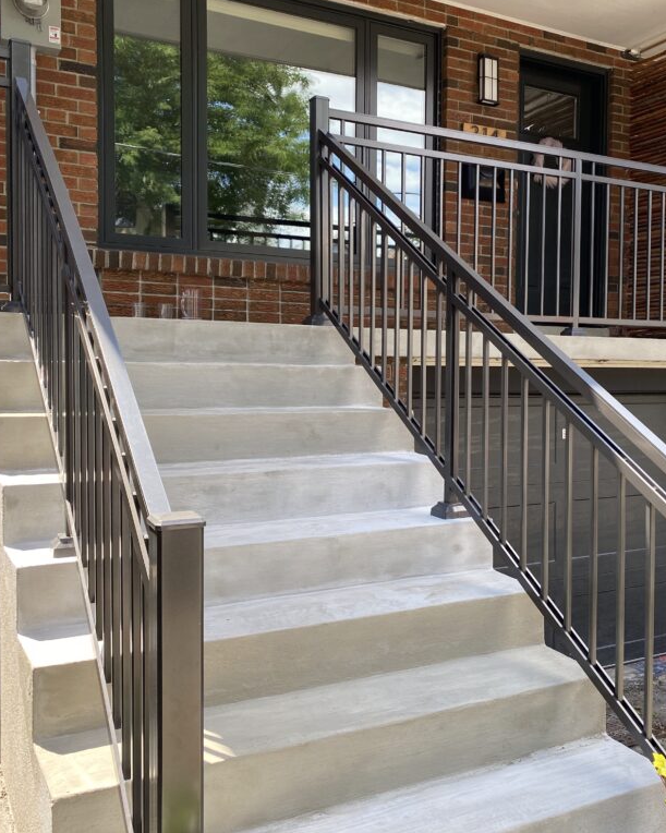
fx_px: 838
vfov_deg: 52.8
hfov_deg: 42.8
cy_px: 415
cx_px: 441
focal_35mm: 34
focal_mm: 4.25
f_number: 1.8
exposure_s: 1/432
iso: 32
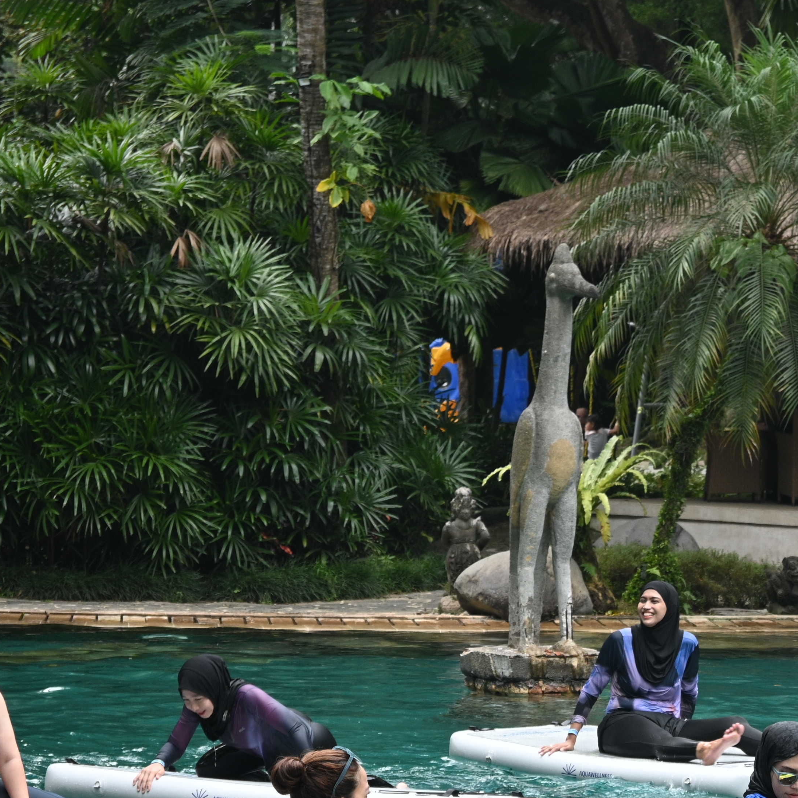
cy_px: 564
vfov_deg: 10.8
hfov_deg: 10.7
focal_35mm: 162
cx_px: 754
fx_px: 4225
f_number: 6.3
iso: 200
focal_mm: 50
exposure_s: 1/60
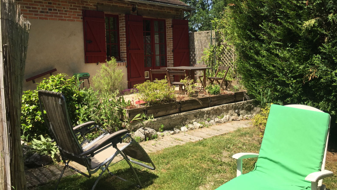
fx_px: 286
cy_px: 72
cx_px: 169
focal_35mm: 32
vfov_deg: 36.5
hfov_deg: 61.0
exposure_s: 1/1464
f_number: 2.2
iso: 32
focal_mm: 4.15
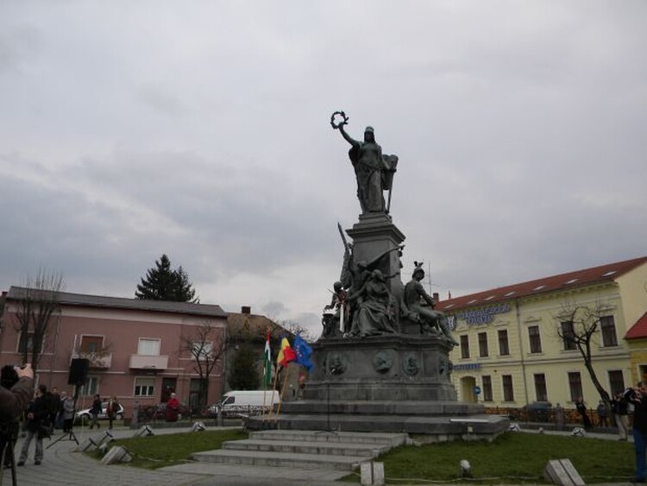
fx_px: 524
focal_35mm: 28
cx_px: 324
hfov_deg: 63.4
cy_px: 243
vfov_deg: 49.8
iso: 94
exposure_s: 1/499
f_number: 3.5
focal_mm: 5
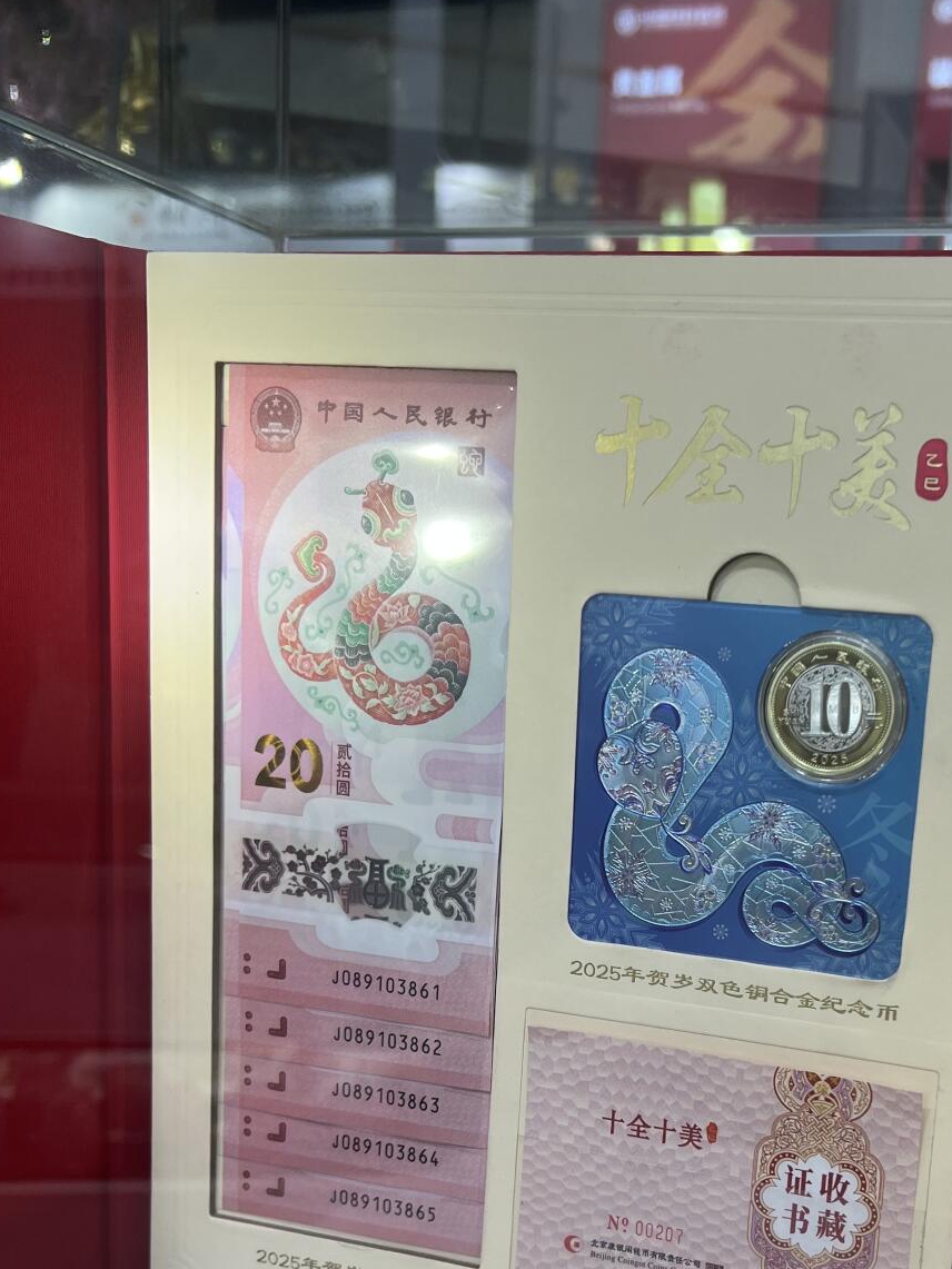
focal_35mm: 41
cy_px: 900
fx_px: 1503
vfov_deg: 44.7
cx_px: 723
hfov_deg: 34.4
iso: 40
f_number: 1.5
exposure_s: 1/240
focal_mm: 5.7
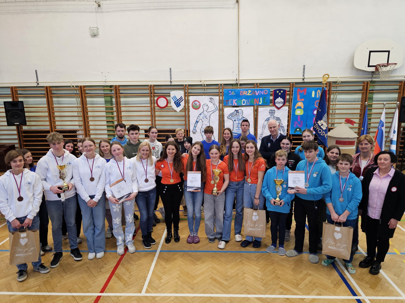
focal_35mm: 23
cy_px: 152
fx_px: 269
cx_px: 202
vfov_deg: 58.9
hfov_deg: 73.9
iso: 400
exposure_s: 1/101
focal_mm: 6.3
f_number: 1.7
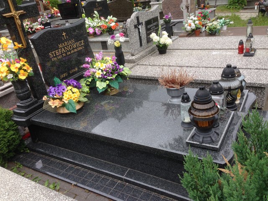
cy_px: 100
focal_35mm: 33
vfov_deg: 42.9
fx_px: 255
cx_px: 134
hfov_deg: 55.4
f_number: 2.4
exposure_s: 1/521
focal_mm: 4.12
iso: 50
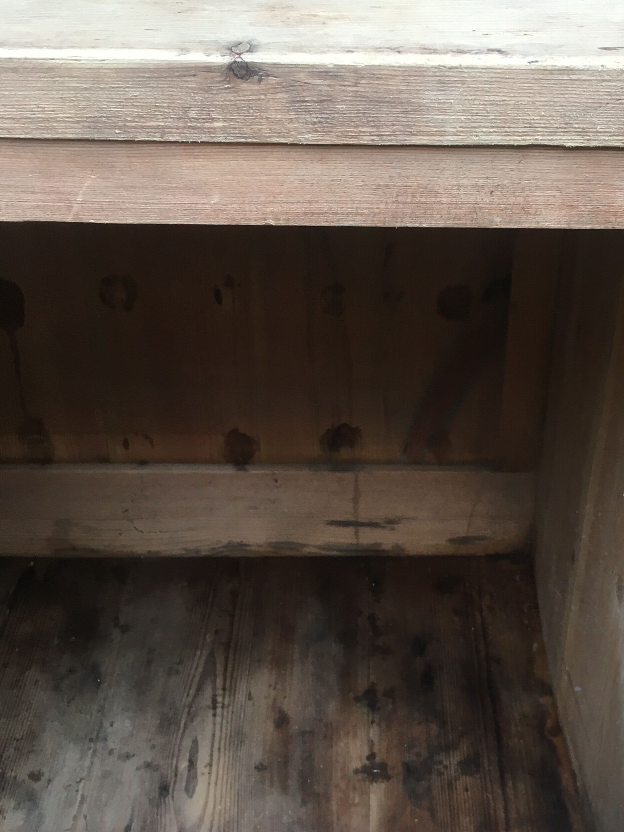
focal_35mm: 47
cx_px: 406
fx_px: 1130
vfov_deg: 40.4
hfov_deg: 30.7
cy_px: 473
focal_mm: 4.15
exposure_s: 1/33
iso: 40
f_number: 2.2
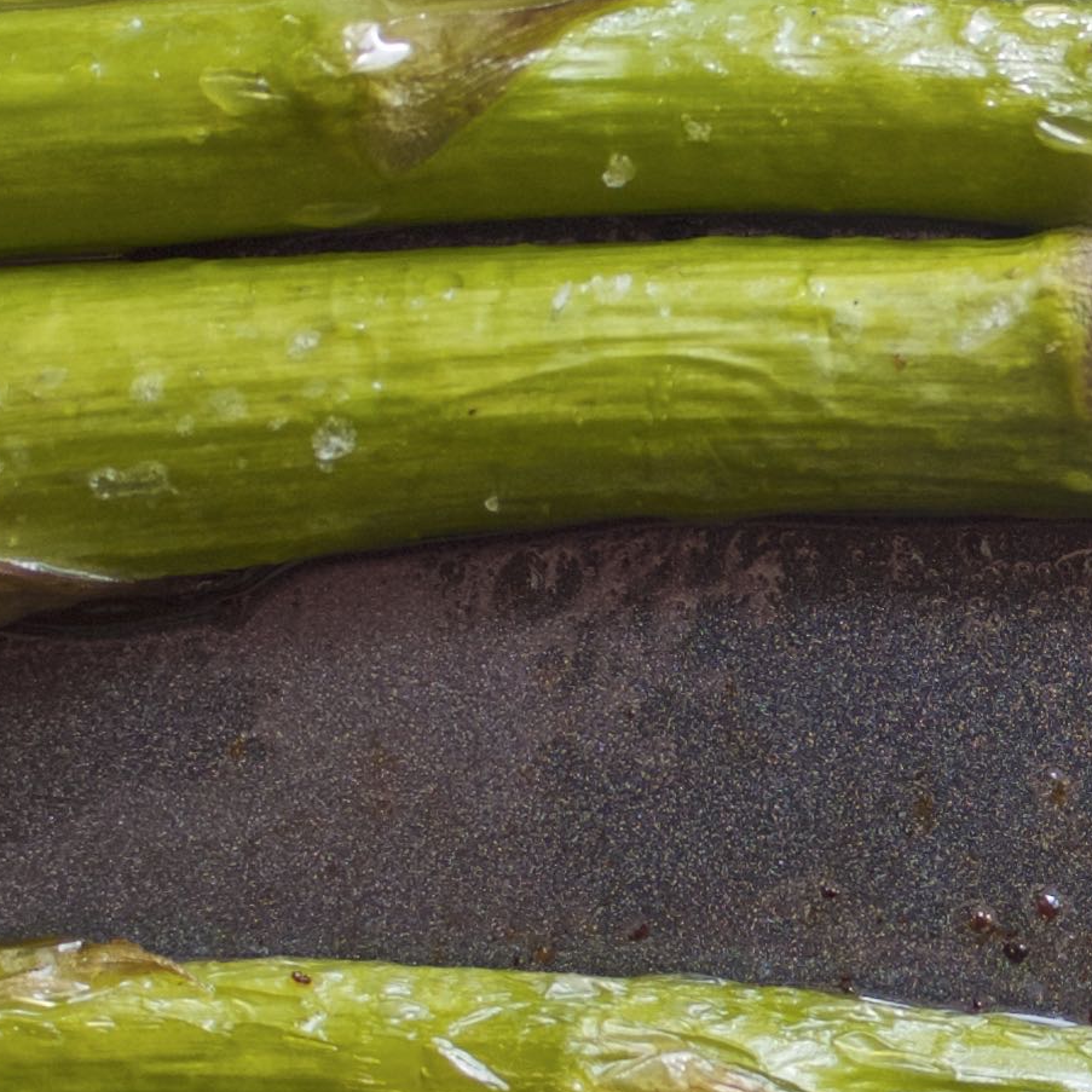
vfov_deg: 12.4
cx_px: 1203
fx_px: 5032
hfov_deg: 12.2
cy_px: 609
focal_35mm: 141
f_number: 4
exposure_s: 1/80
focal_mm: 18
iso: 100
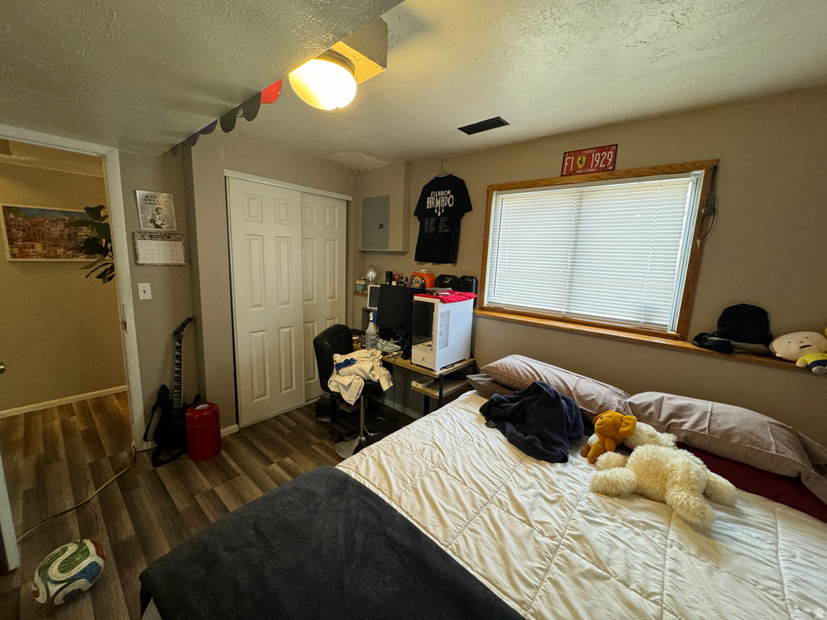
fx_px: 334
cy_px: 310
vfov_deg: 85.7
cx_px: 414
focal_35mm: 14
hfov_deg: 102.1
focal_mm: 2.22
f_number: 2.2
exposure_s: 1/60
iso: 250
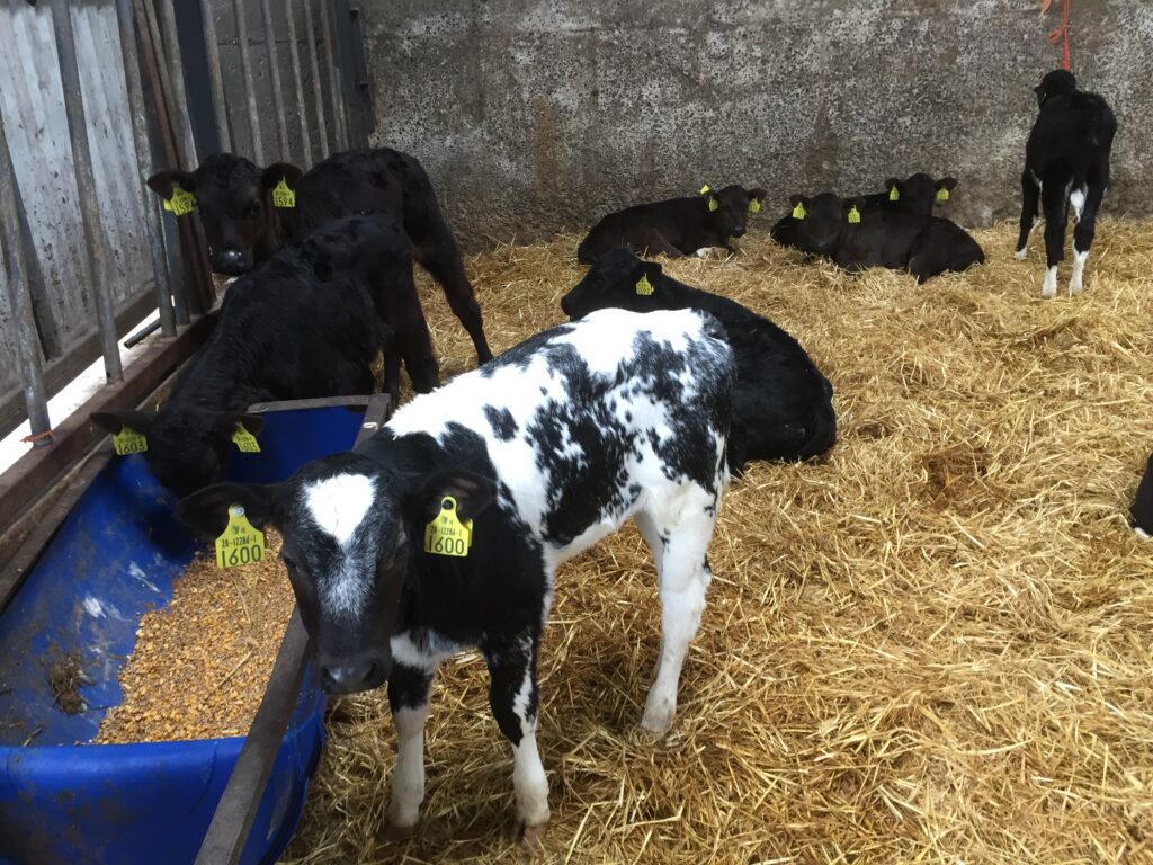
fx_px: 966
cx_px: 576
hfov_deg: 61.7
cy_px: 432
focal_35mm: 29
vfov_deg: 48.2
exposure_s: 1/33
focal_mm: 4.15
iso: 80
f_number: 2.2
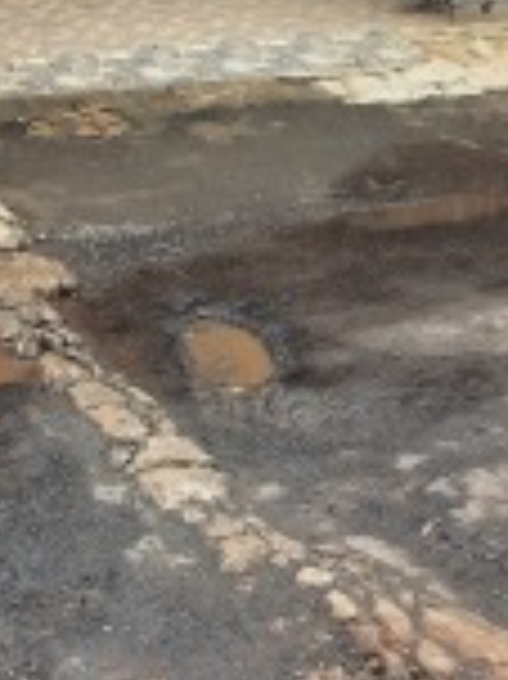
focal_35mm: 76
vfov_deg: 22.2
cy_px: -270
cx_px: -7
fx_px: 1489
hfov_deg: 18.8
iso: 32
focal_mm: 4.6
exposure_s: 1/392
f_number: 2
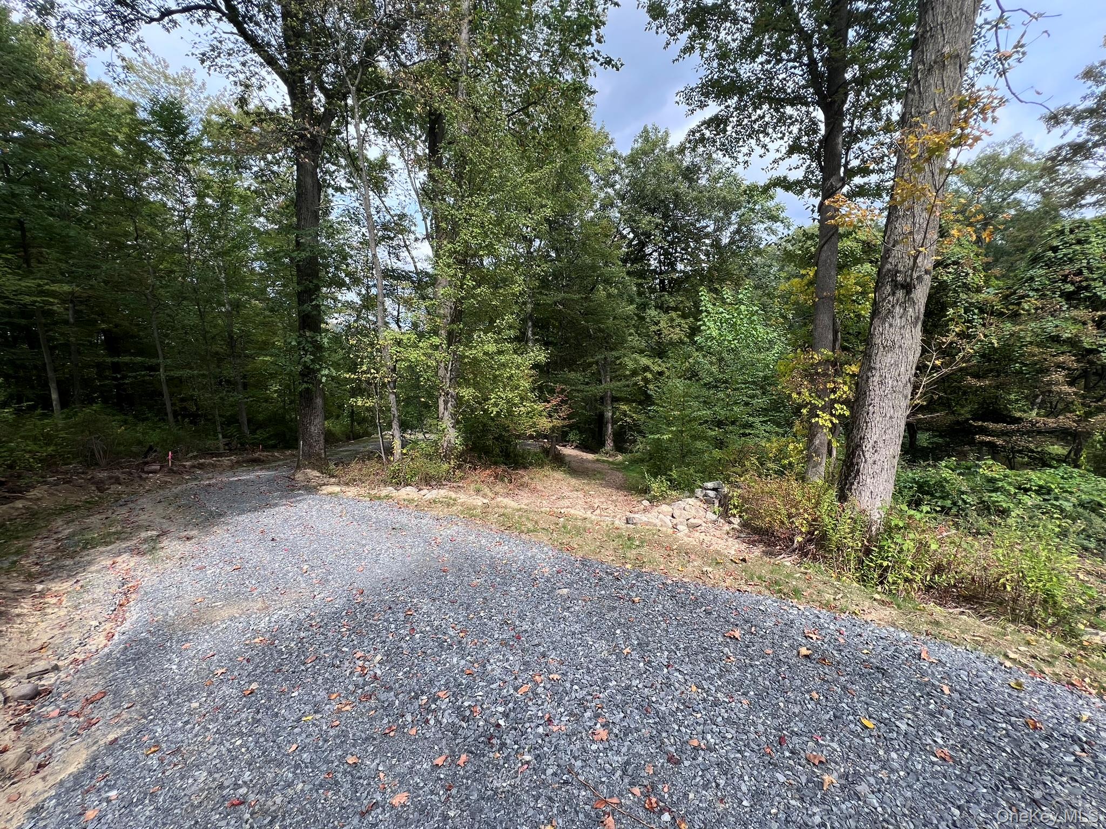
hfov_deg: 106.2
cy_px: 414
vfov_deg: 89.9
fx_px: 415
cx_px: 553
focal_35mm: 13
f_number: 1.8
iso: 32
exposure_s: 1/418
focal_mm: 1.57
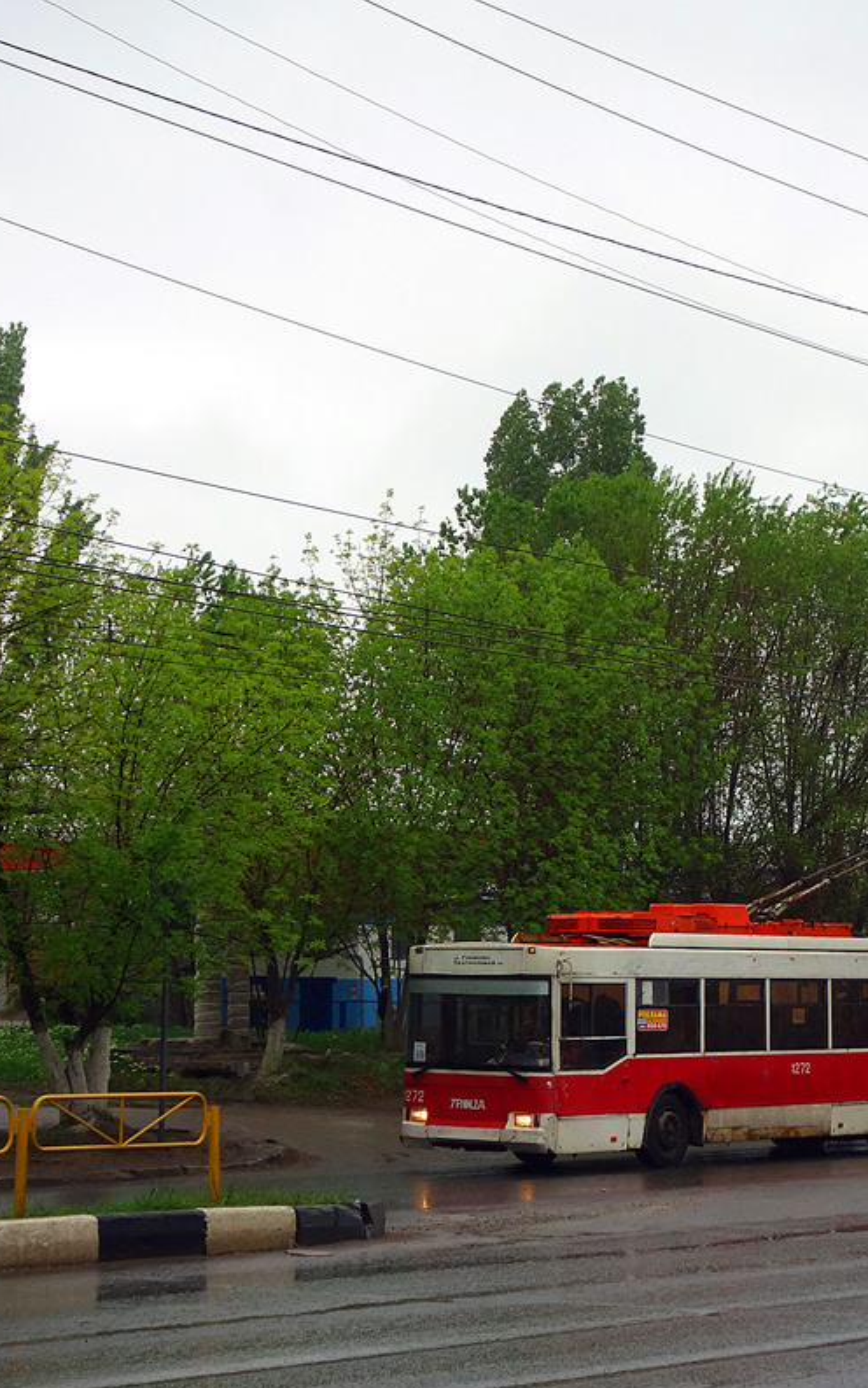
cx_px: 634
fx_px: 2799
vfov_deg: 27.8
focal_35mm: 74
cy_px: 698
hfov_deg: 17.5
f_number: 3.2
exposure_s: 1/500
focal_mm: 17.8
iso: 200
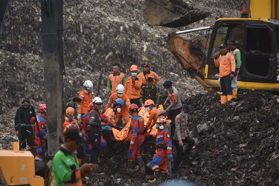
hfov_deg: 6.9
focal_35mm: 300
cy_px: 93
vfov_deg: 4.6
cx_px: 140
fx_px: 2327
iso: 100
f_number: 5.6
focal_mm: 200
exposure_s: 1/250
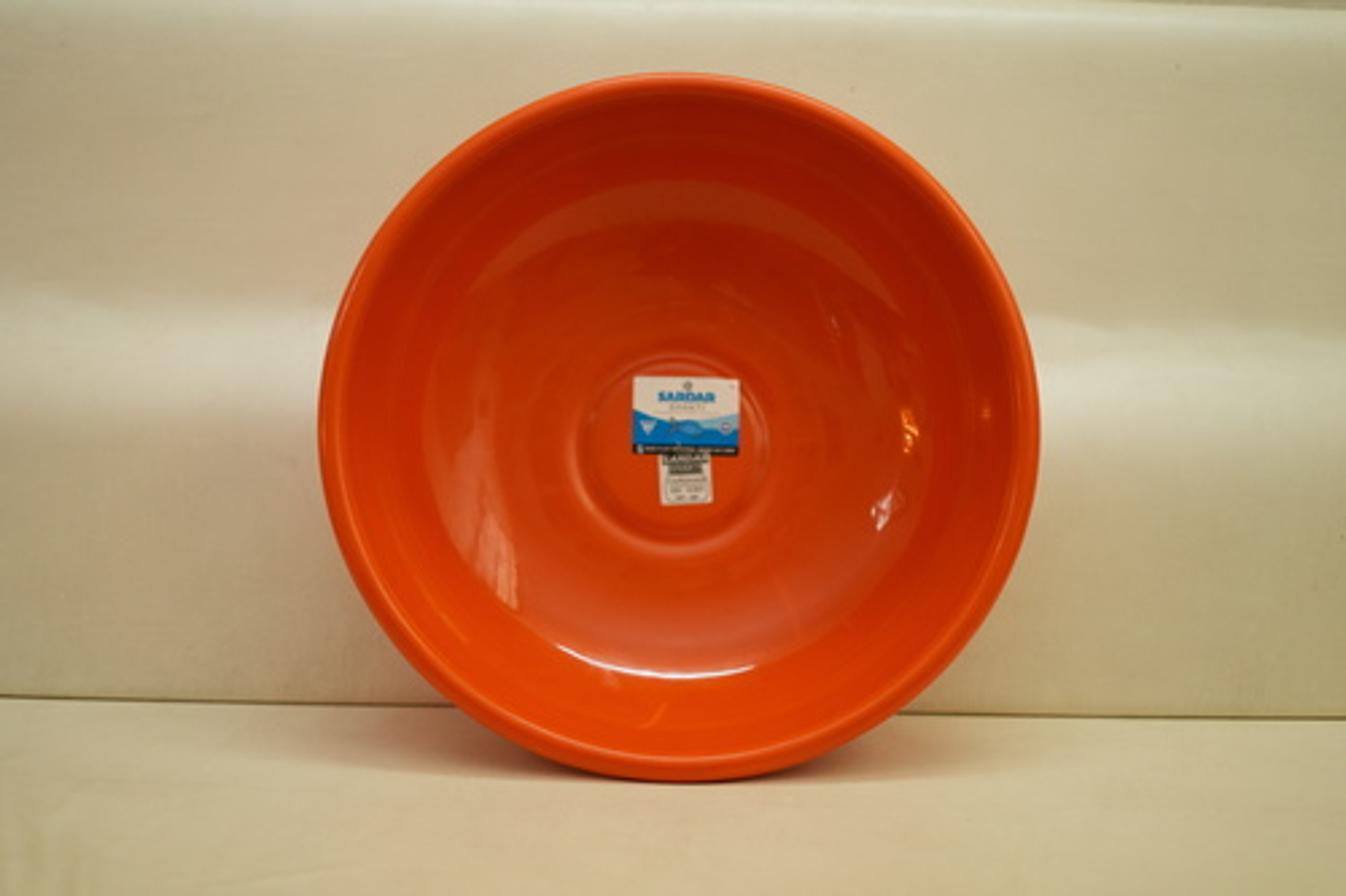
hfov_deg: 39.6
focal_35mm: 50
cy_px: 448
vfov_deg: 27.0
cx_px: 673
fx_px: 1869
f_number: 1.8
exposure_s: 1/160
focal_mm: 50
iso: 500
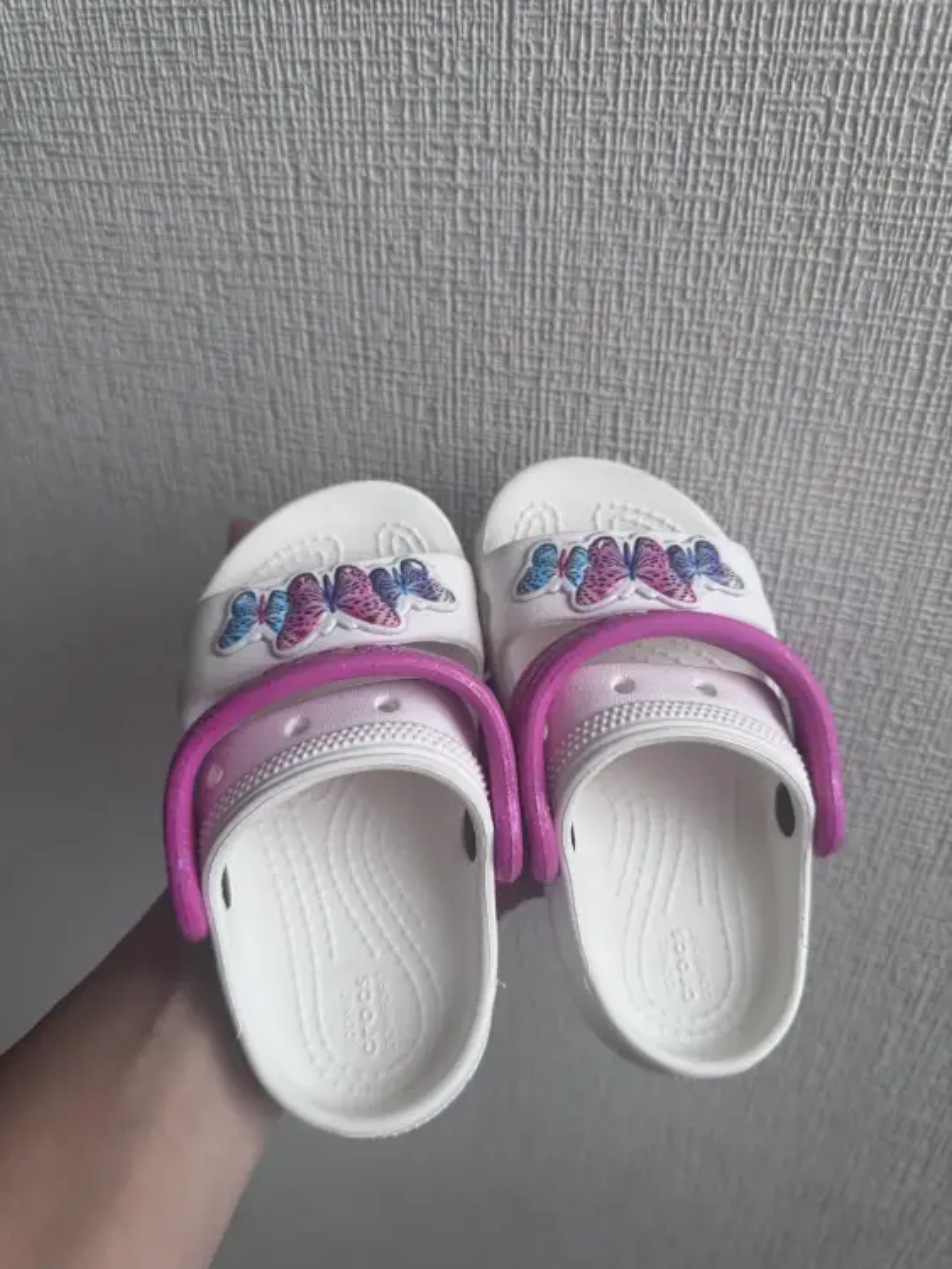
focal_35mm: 24
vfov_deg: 71.6
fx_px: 880
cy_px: 634
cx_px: 476
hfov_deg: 56.8
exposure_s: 1/121
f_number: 1.78
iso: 200
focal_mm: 6.76
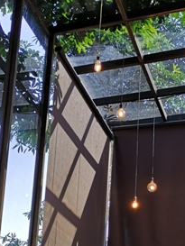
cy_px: 244
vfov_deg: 23.7
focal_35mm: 79
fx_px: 562
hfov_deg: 18.7
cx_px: 86
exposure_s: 1/120
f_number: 1.8
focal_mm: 3.95
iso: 50
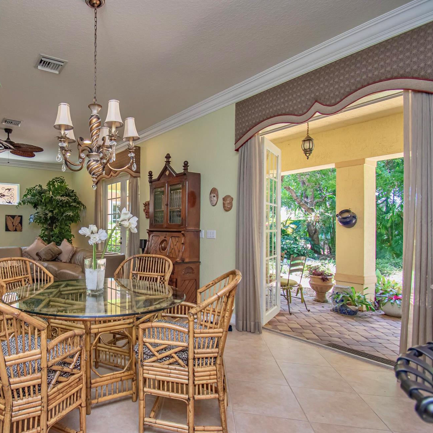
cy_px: 225
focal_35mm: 20
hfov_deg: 70.3
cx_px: 113
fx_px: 283
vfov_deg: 74.8
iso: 800
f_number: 5.6
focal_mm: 10
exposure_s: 1/125
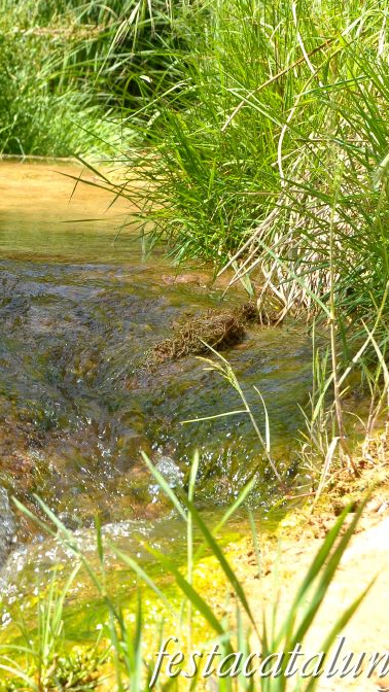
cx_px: -83
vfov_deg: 19.5
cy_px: 344
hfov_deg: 10.8
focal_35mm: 110
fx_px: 2017
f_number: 10
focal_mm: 46
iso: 1000
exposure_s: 1/400
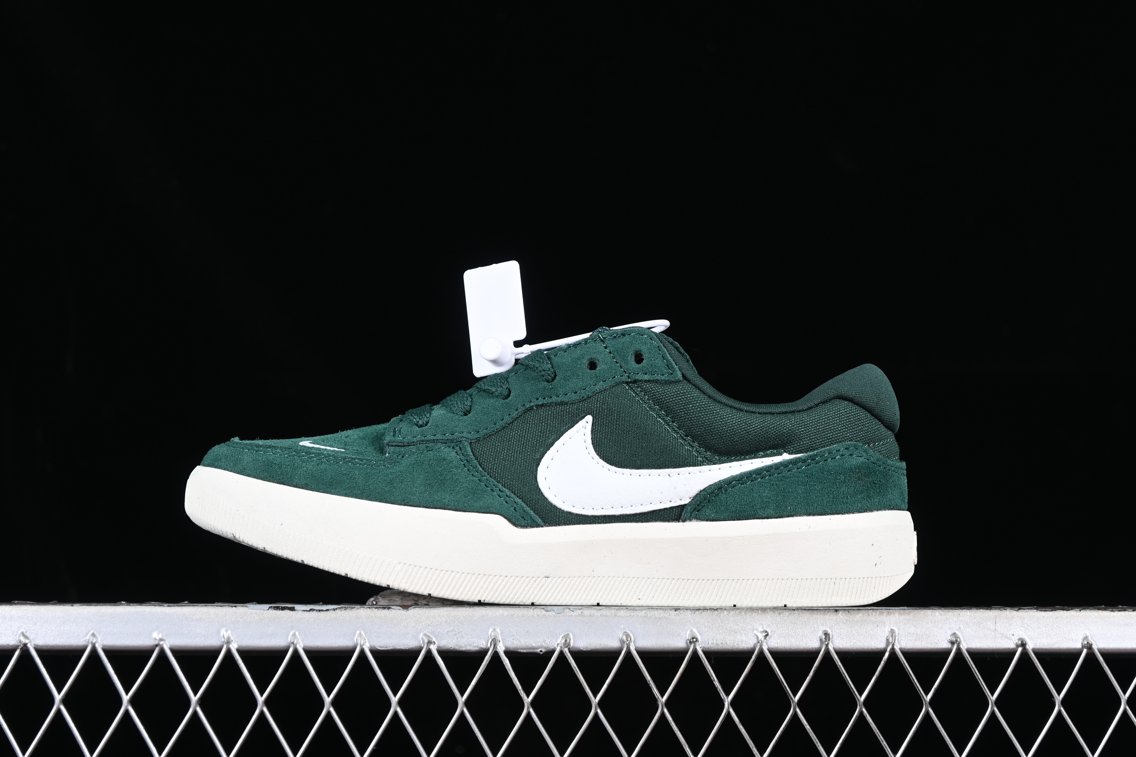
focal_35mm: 75
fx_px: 2366
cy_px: 378
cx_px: 568
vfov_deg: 18.2
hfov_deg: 27.0
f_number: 6.3
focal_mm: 50
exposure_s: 1/60
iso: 160
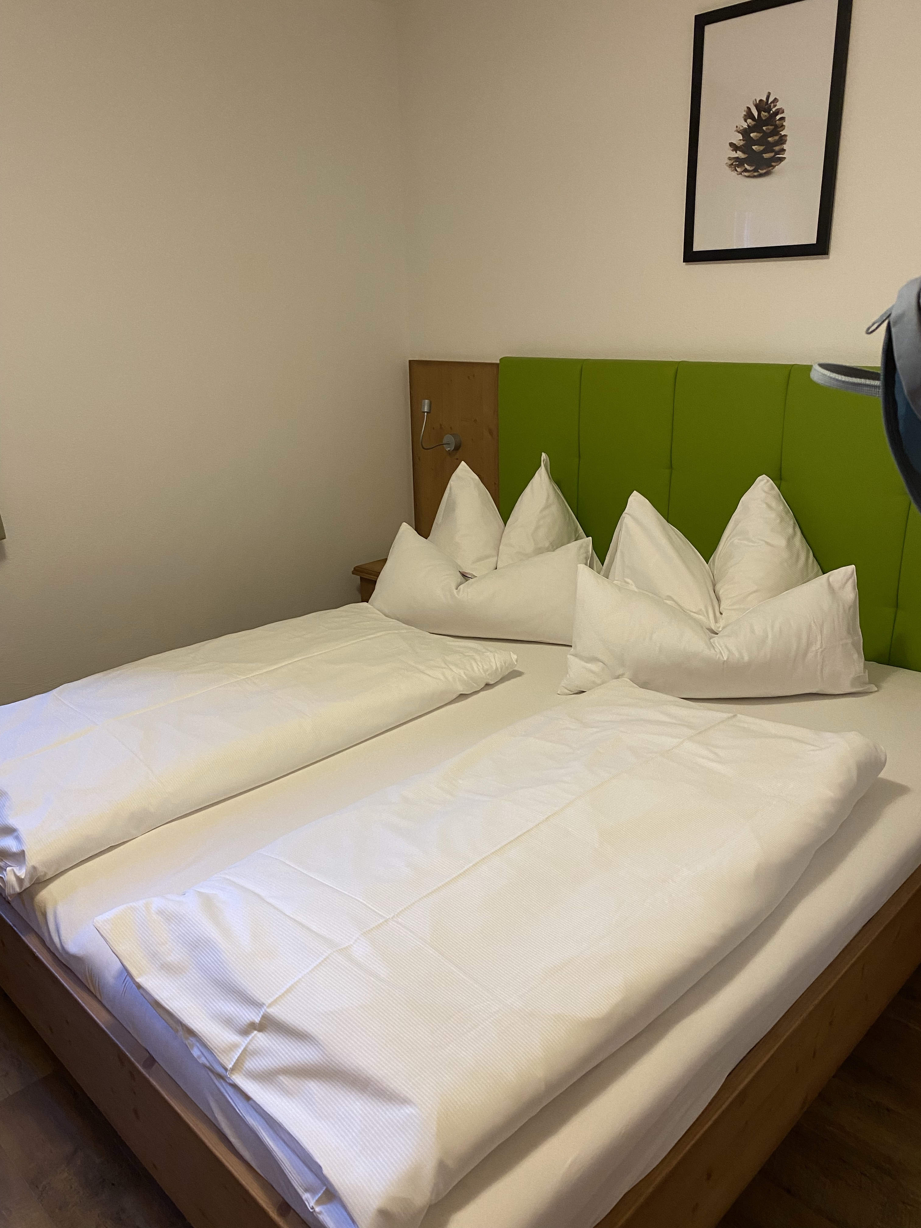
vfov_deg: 67.3
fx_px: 922
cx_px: 460
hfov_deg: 53.1
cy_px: 614
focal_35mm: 26
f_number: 1.8
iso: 160
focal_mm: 4.25
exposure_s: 1/50
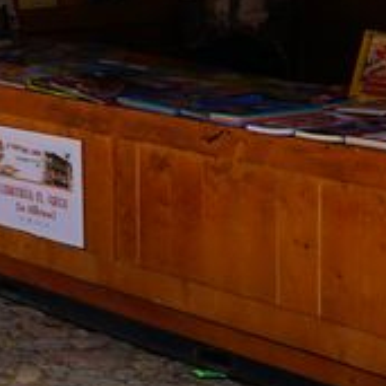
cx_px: -465
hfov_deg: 11.5
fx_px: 1665
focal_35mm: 132
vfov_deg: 13.1
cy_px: 15
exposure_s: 1/640
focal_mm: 28
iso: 100
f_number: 4
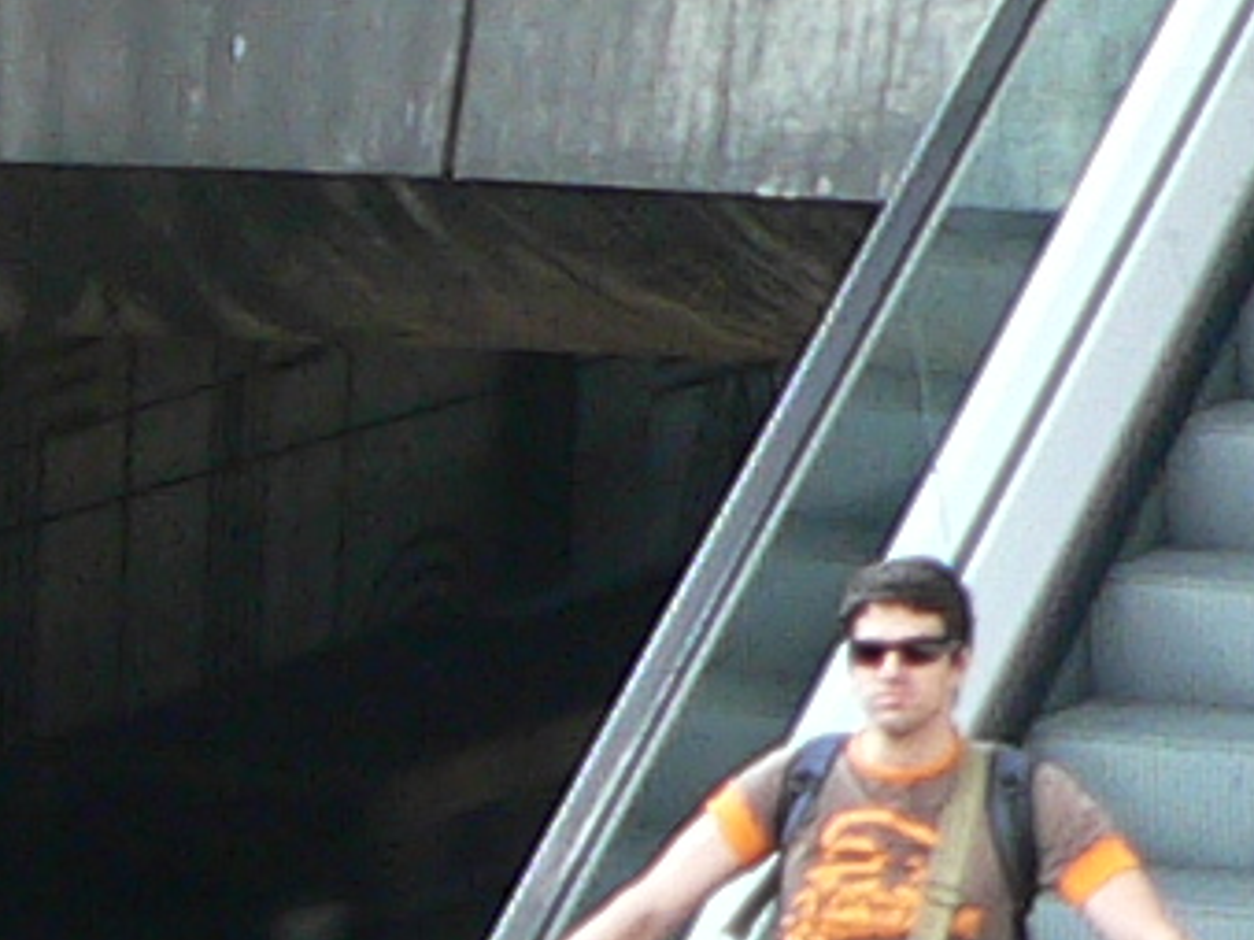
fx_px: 12856
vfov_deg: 4.1
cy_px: 2628
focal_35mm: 355
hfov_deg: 5.4
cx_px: -1742
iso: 100
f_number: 2.8
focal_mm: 7.8
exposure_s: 1/25
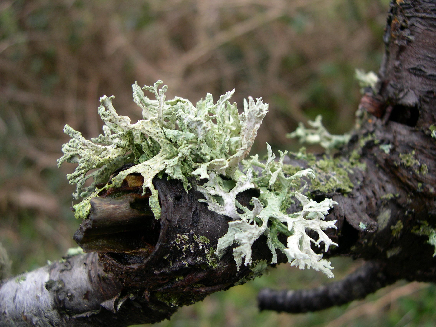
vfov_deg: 37.7
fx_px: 479
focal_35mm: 38
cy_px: 164
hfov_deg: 49.0
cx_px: 218
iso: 100
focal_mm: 8
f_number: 2.8
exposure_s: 1/181
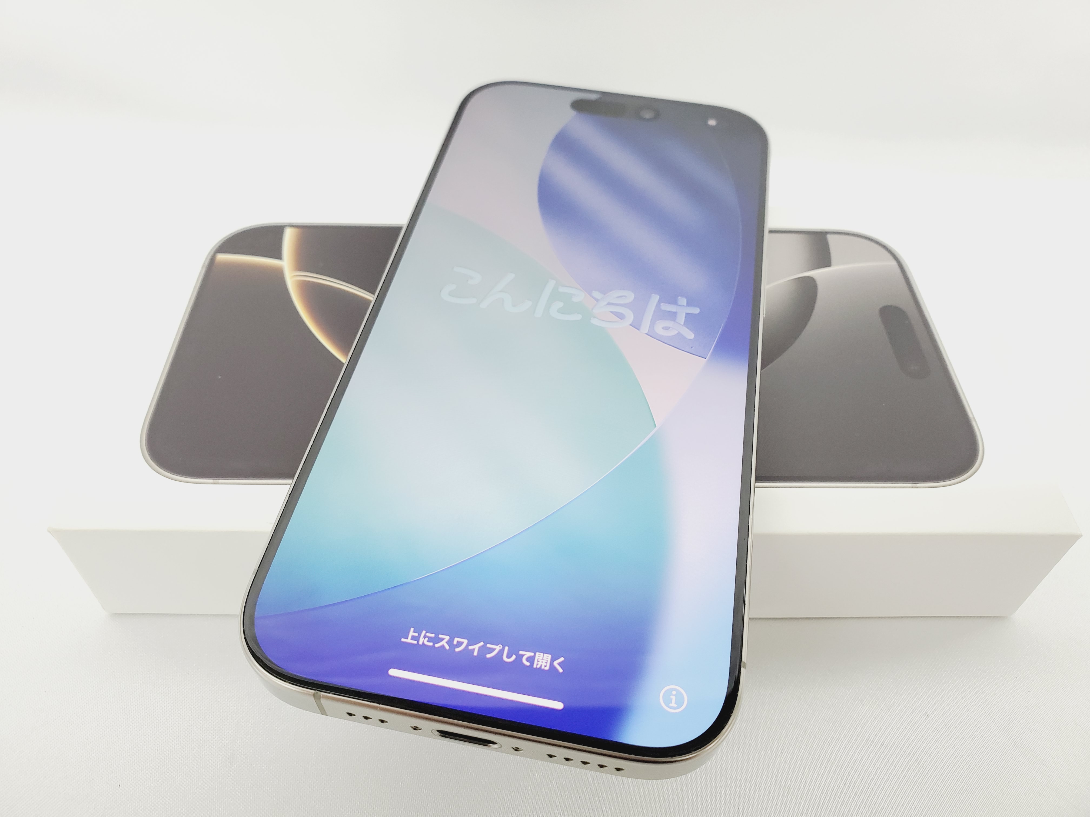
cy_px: 408
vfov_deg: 53.1
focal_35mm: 26
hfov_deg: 67.3
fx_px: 819
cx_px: 545
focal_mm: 4.3
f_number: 2.4
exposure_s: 1/50
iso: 200
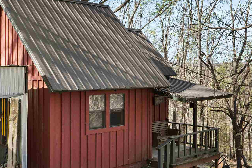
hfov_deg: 39.2
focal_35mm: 50
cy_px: 95
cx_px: 86
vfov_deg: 27.0
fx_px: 350
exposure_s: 1/80
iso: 160
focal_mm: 21
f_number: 5.6
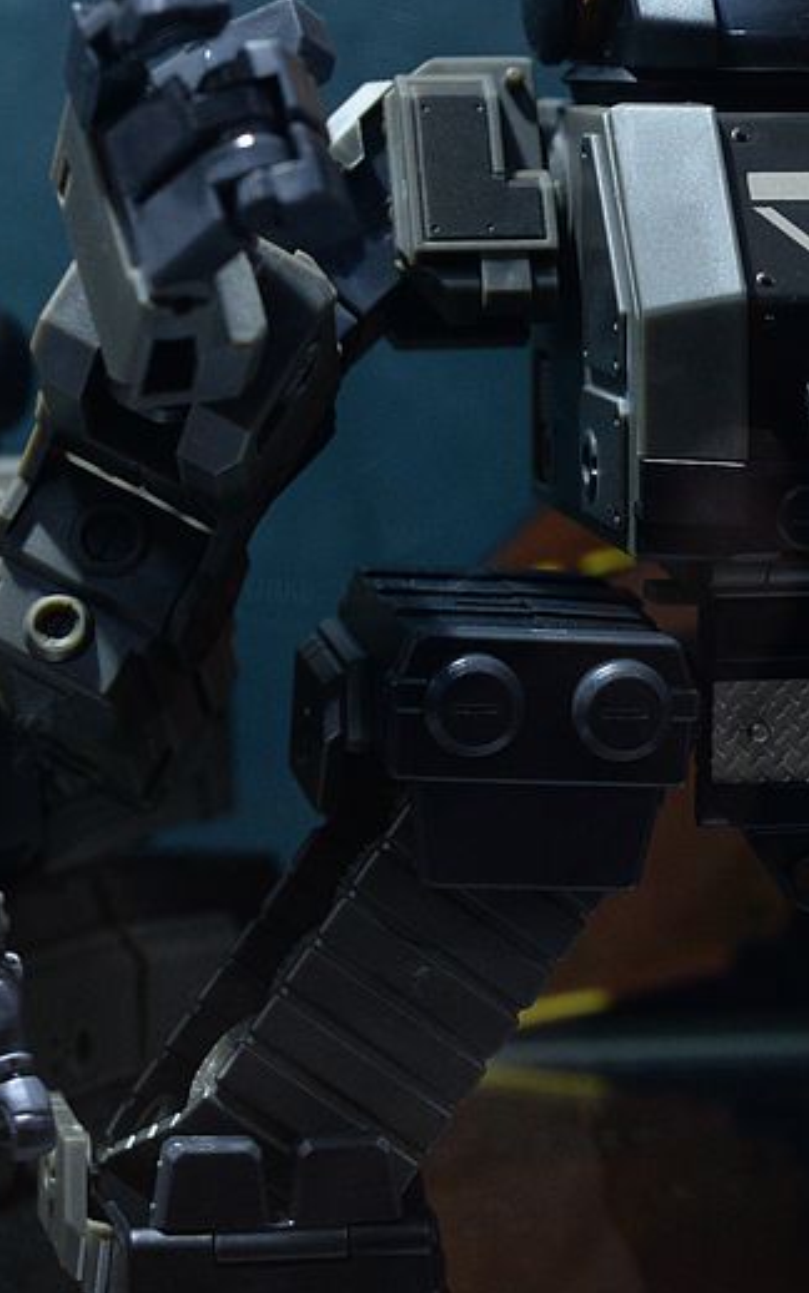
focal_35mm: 118
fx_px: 4160
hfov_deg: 11.0
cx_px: 856
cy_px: 597
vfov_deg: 17.7
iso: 2000
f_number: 5.6
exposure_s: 1/100
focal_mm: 50
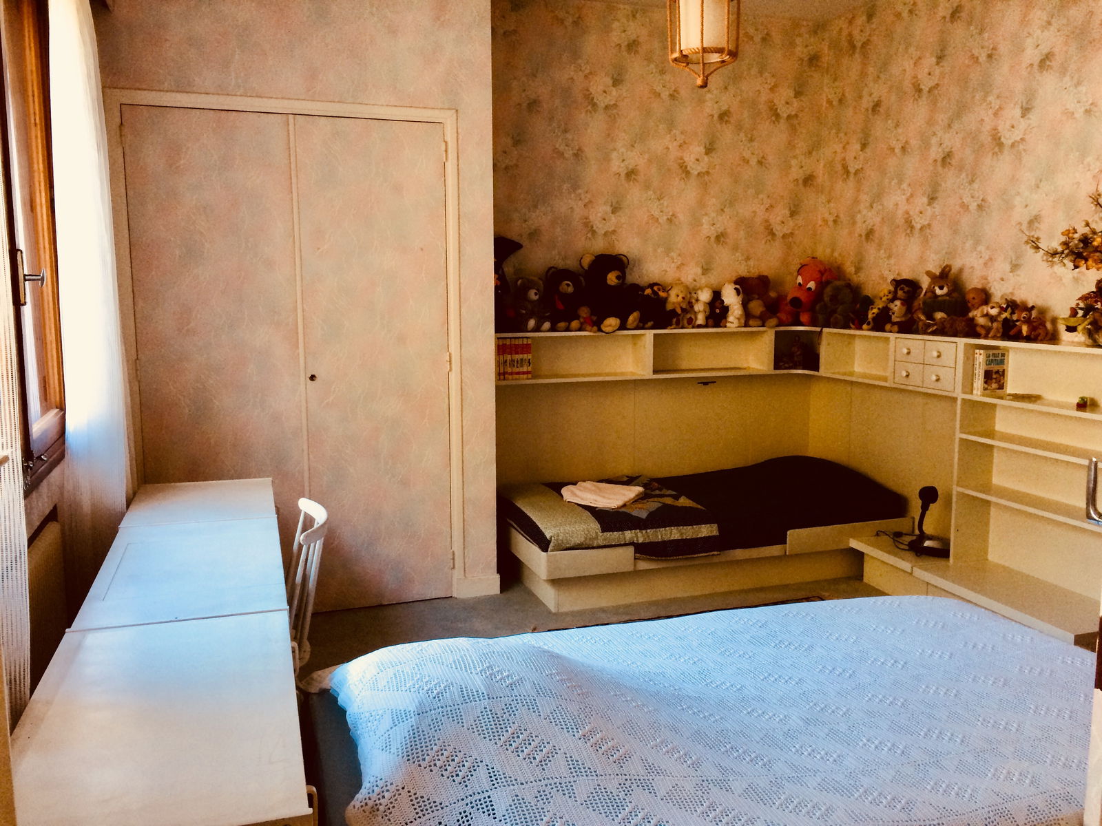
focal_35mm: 29
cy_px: 413
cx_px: 551
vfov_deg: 48.2
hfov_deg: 61.7
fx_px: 923
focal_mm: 4.15
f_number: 2.2
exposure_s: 1/33
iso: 64
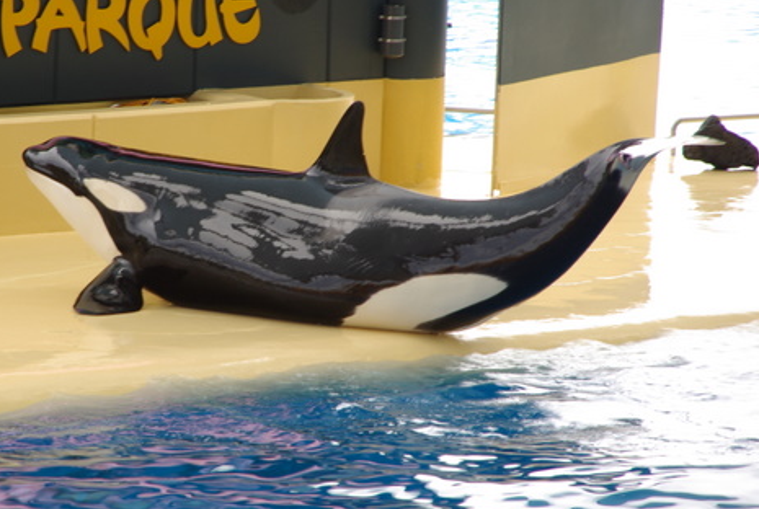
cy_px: 252
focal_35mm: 275
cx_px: 250
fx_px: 5802
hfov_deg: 7.5
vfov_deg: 5.0
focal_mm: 133
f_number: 5.6
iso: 100
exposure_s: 1/20
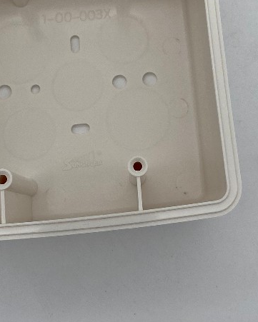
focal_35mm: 75
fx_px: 716
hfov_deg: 20.4
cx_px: 139
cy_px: 40
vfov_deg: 24.7
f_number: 1.8
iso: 32
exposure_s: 1/788
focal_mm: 4.25
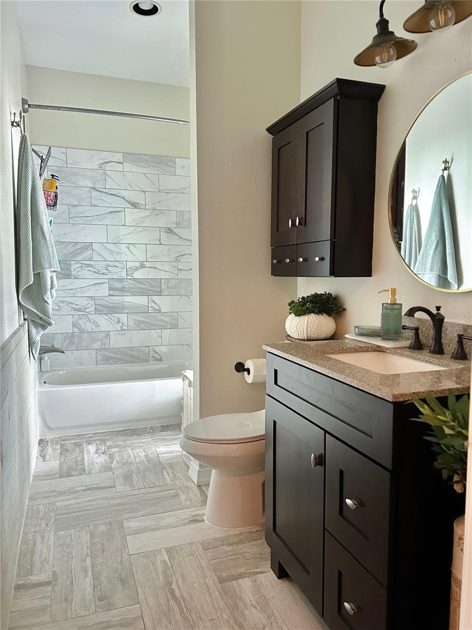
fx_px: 473
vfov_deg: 67.3
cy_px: 315
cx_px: 236
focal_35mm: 26
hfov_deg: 53.1
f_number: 1.5
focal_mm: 5.7
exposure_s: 1/60
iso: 250
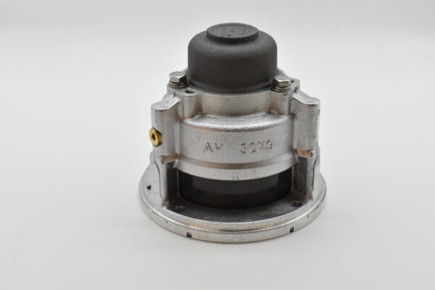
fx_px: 689
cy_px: 145
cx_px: 218
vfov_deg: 23.8
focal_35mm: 57
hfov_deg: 35.1
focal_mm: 38
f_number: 8
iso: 1600
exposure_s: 1/1250
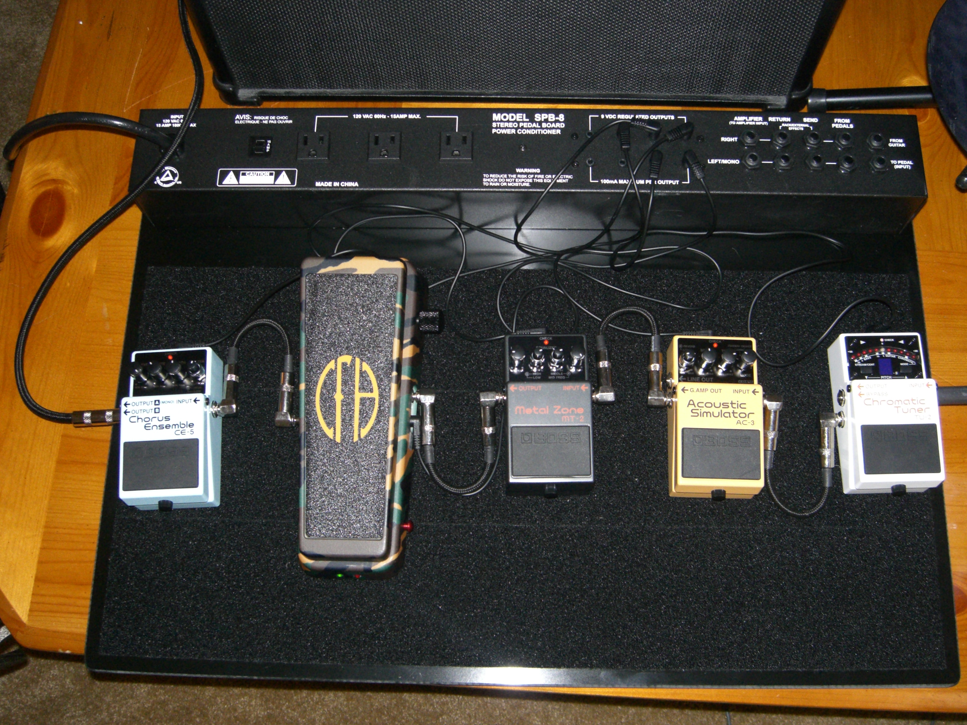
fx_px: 1062
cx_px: 484
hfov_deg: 49.0
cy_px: 362
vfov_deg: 37.7
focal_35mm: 38
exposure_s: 1/60
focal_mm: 7.9
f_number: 2.8
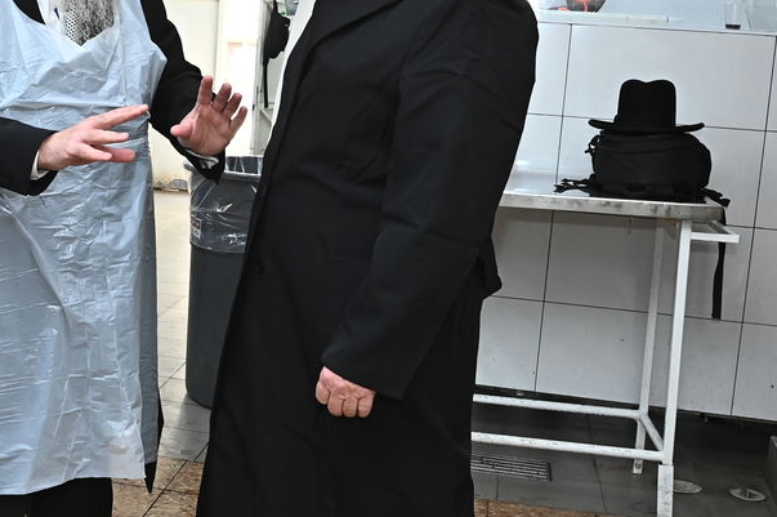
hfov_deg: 29.9
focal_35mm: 65
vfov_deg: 20.9
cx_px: 112
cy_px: 206
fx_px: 1402
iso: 2000
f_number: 6.3
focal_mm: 28
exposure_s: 1/200
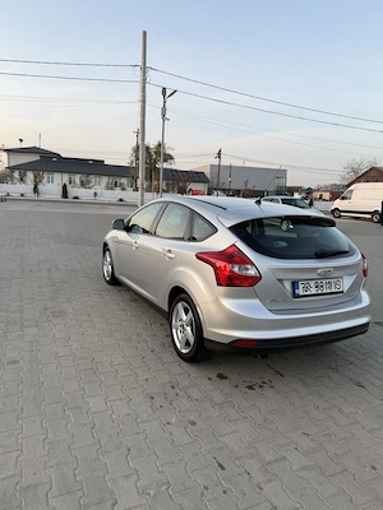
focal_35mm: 24
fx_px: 354
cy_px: 255
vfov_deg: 71.6
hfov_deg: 56.8
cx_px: 192
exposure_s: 1/215
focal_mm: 6.76
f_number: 1.78
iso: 64
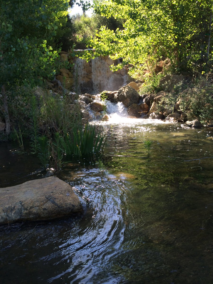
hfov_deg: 46.8
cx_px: 106
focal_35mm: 30
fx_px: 246
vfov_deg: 60.0
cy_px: 142
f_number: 2.2
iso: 32
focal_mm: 4.12
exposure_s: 1/331
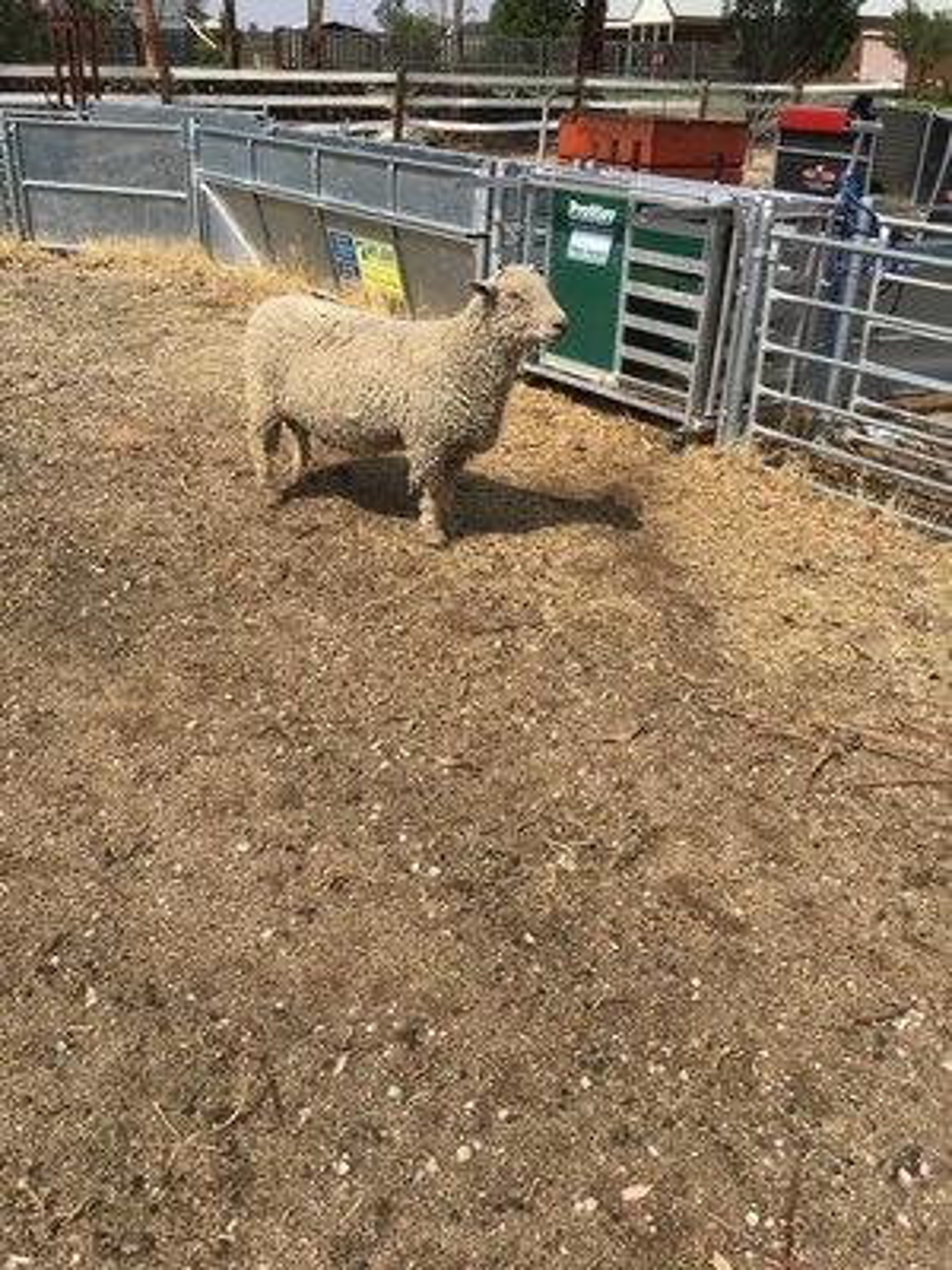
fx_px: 1137
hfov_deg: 45.4
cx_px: 476
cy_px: 635
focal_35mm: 31
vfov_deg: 58.4
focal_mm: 3.3
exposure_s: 1/1567
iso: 25
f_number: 2.4
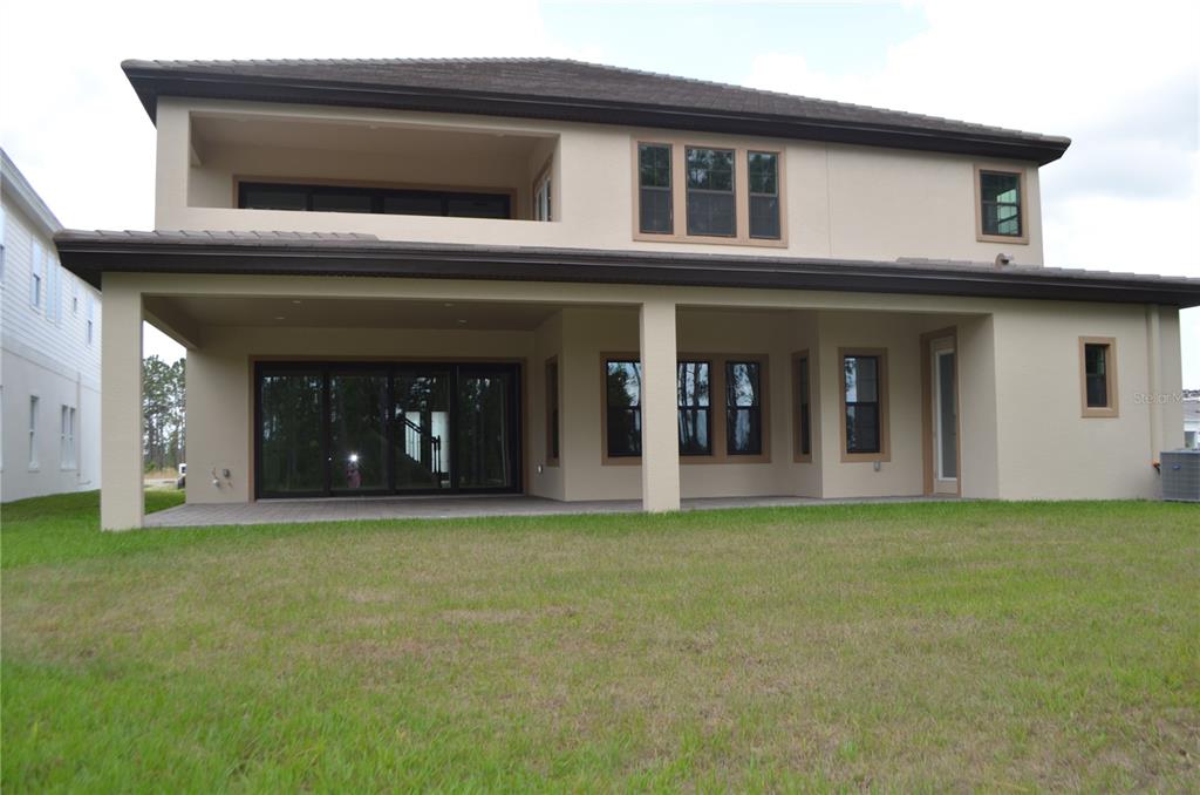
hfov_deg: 62.0
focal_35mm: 30
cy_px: 398
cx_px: 600
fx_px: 998
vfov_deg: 43.4
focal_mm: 20
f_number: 6.3
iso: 100
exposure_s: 1/200
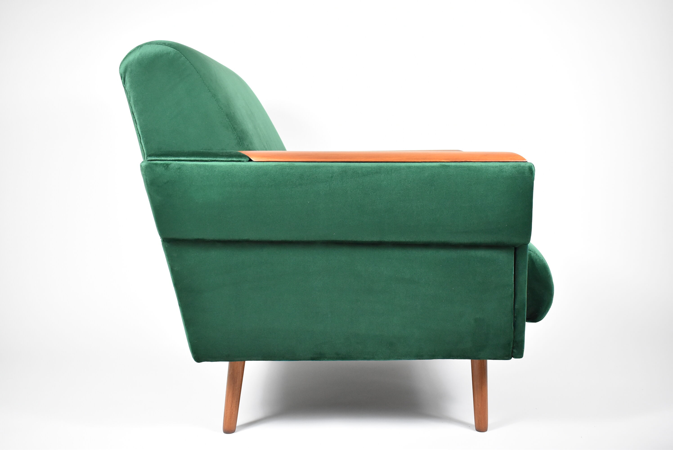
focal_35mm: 36
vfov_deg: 36.9
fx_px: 674
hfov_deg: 53.1
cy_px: 225
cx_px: 336
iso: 2000
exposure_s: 1/125
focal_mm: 24
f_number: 4
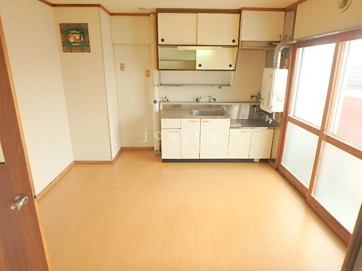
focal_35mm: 21
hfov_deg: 79.0
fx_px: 220
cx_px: 181
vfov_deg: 63.4
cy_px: 136
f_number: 3.5
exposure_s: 1/60
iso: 125
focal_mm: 3.7
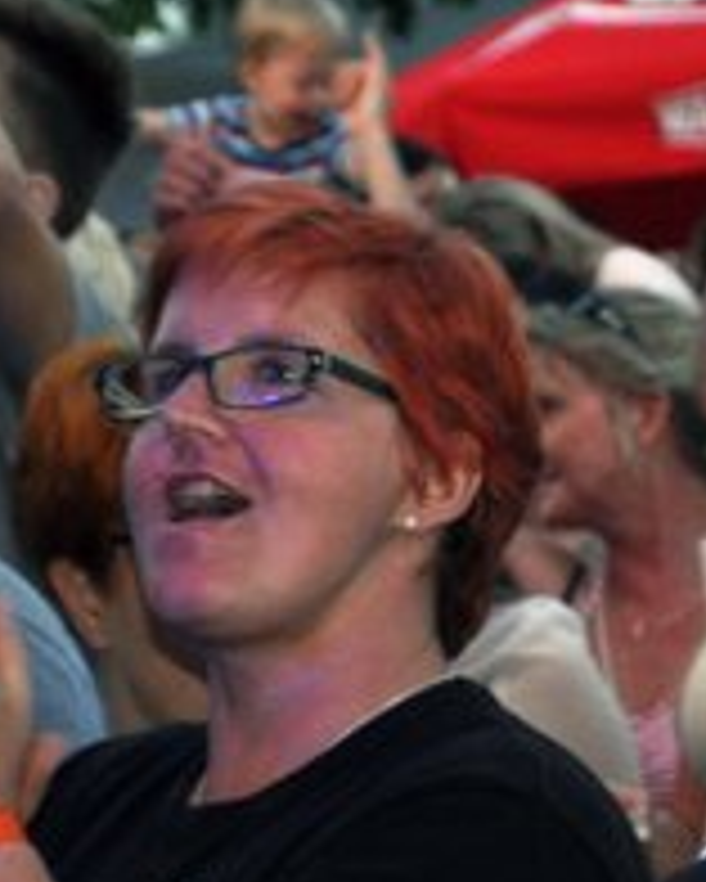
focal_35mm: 373
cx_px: 1165
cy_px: 720
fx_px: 9735
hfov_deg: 4.1
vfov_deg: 5.2
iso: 640
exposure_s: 1/60
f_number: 13
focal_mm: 80
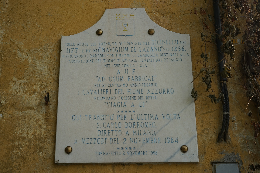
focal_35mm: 53
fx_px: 383
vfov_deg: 25.5
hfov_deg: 37.5
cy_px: 84
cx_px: 127
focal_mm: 50
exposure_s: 1/125
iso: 100
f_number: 8
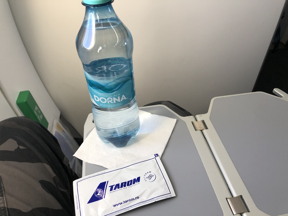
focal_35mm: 28
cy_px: 108
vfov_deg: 49.7
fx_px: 233
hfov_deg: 63.4
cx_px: 144
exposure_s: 1/50
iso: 25
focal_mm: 4
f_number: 1.8
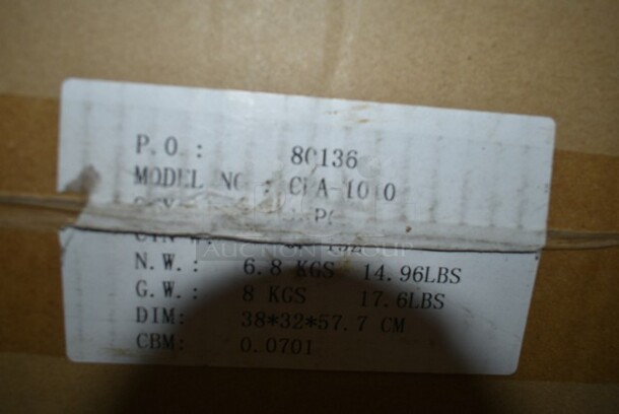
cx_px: 310
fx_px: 516
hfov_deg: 61.9
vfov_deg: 43.7
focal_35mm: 30
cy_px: 207
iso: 100
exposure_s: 1/200
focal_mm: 20
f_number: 3.5
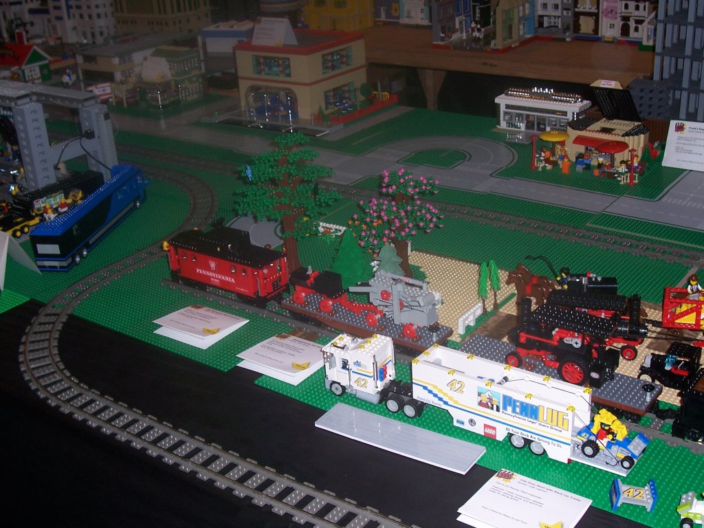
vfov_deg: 34.3
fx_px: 854
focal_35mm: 42
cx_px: 352
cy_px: 264
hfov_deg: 44.8
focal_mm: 7
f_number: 3
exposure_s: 1/60
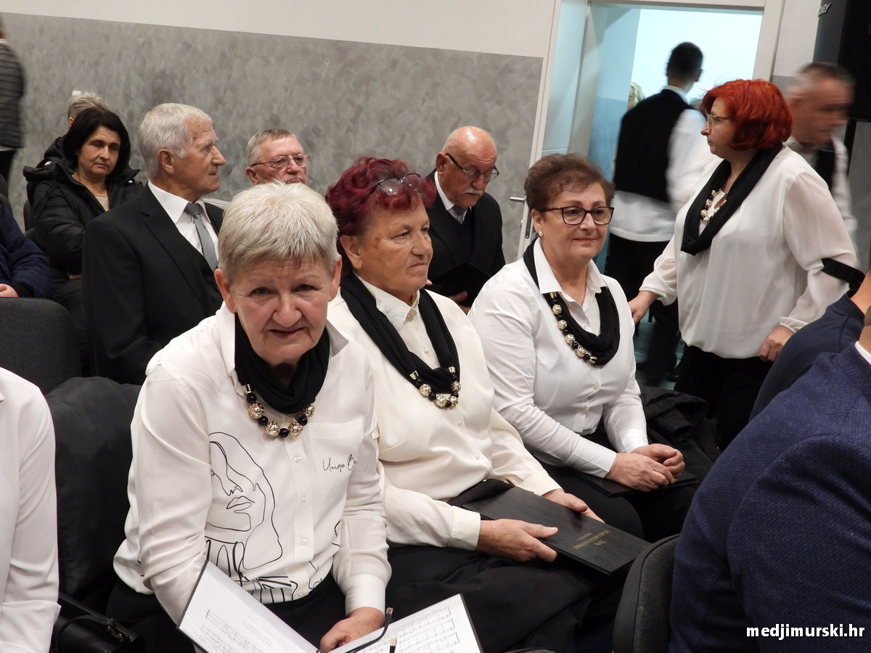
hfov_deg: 42.9
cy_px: 326
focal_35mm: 44
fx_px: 1107
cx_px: 436
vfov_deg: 32.9
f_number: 3.2
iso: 400
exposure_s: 1/15
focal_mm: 7.9
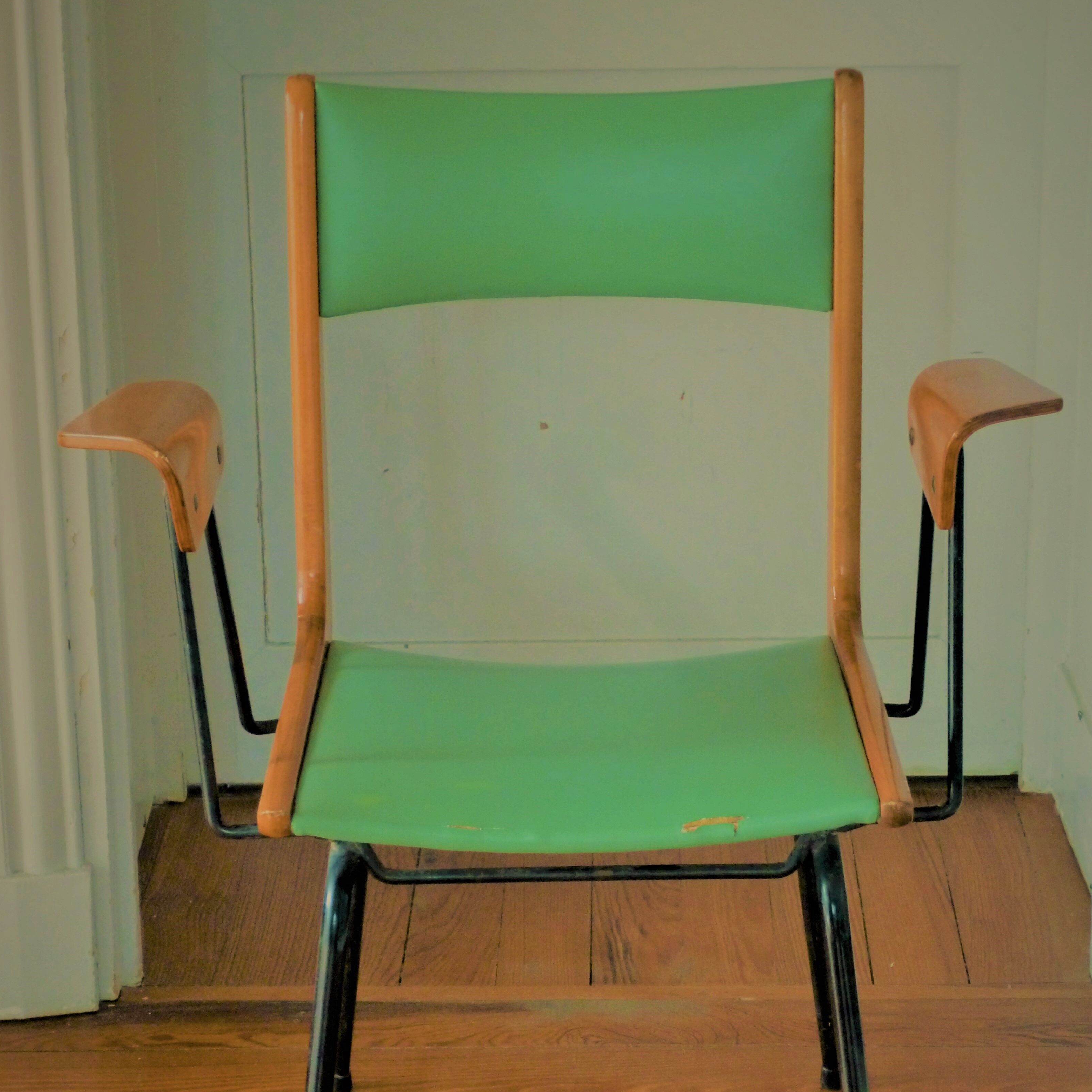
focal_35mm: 102
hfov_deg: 17.1
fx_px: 3640
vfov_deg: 17.0
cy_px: 719
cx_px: 573
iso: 400
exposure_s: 1/5
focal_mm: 14.2
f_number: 4.9
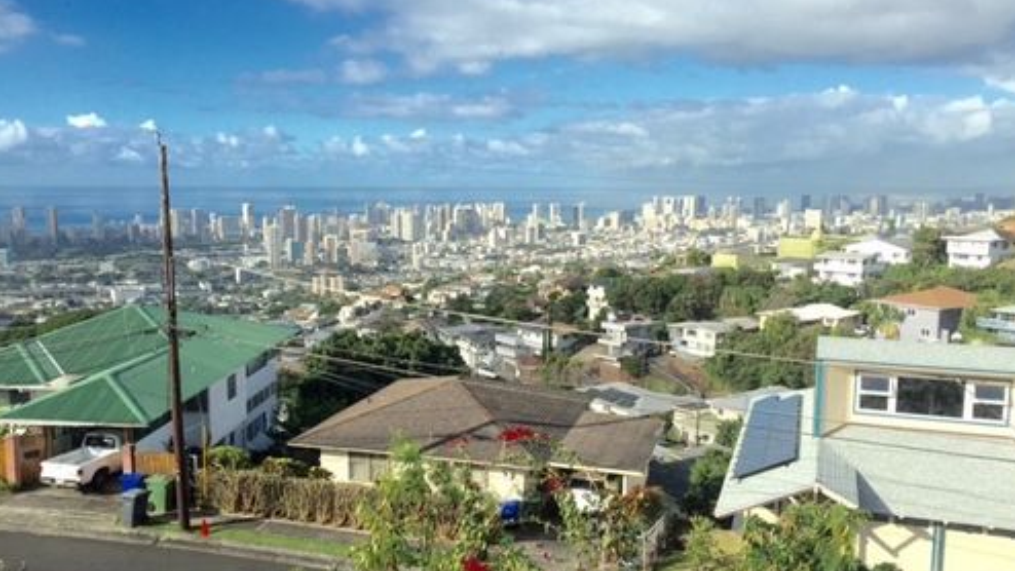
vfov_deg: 36.7
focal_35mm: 32
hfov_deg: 61.0
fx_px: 861
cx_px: 505
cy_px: 299
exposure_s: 1/1522
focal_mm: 4.15
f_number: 2.2
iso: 32
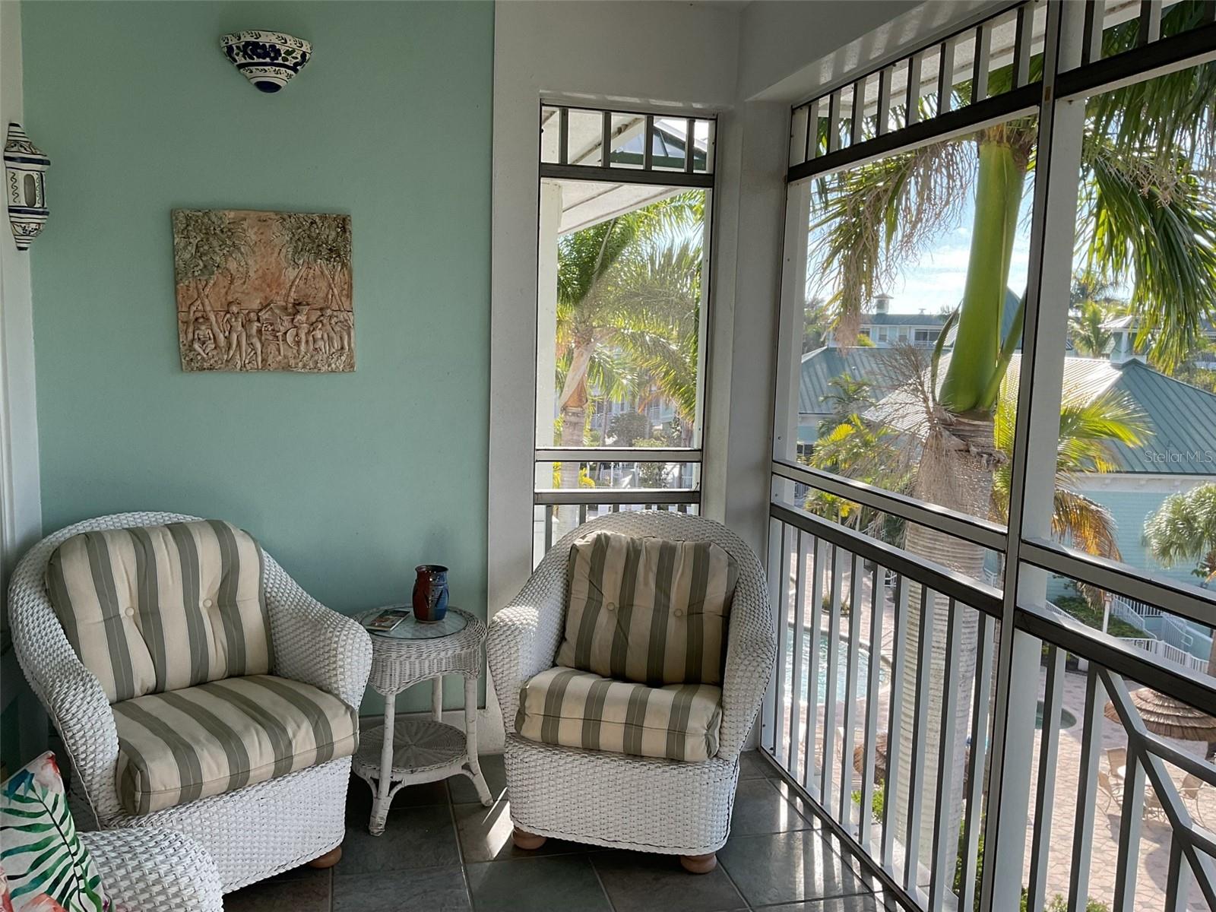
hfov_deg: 61.7
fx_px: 1019
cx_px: 608
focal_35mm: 29
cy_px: 456
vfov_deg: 48.2
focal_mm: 3
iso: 16
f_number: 1.8
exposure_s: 1/260
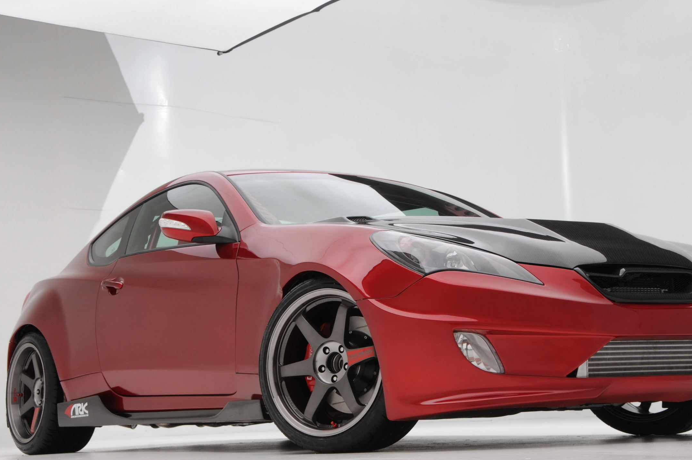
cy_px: 231
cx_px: 390
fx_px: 1210
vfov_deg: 21.5
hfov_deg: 31.9
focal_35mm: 63
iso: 200
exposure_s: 1/160
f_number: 13
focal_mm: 36
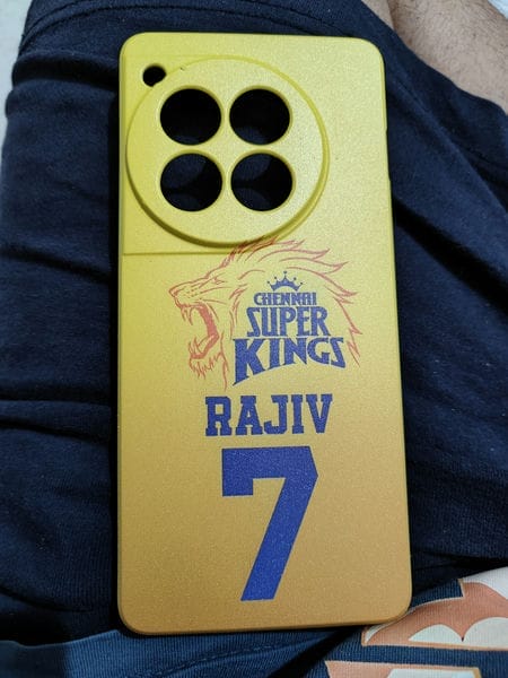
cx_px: 254
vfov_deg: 71.6
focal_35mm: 24
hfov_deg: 56.8
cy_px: 339
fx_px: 470
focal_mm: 5.59
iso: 800
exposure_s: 1/33
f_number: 1.8
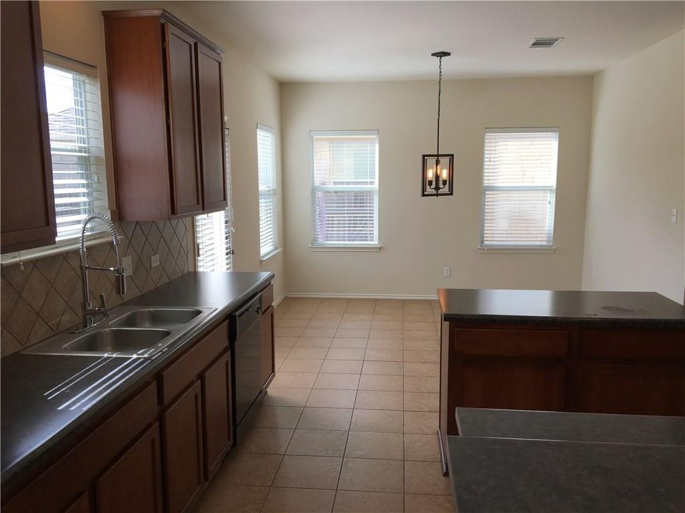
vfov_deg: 48.2
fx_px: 574
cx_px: 342
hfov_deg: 61.7
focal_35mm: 29
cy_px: 256
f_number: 2.2
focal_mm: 4.15
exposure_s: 1/196
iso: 25
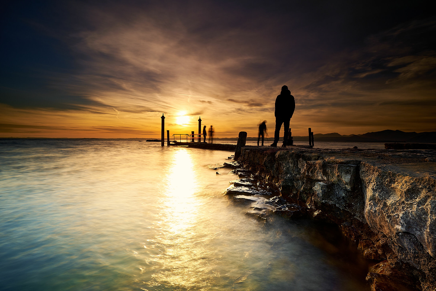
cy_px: 146
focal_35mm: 16
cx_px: 218
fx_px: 194
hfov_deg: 96.7
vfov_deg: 73.8
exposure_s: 3
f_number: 10
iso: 100
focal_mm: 16
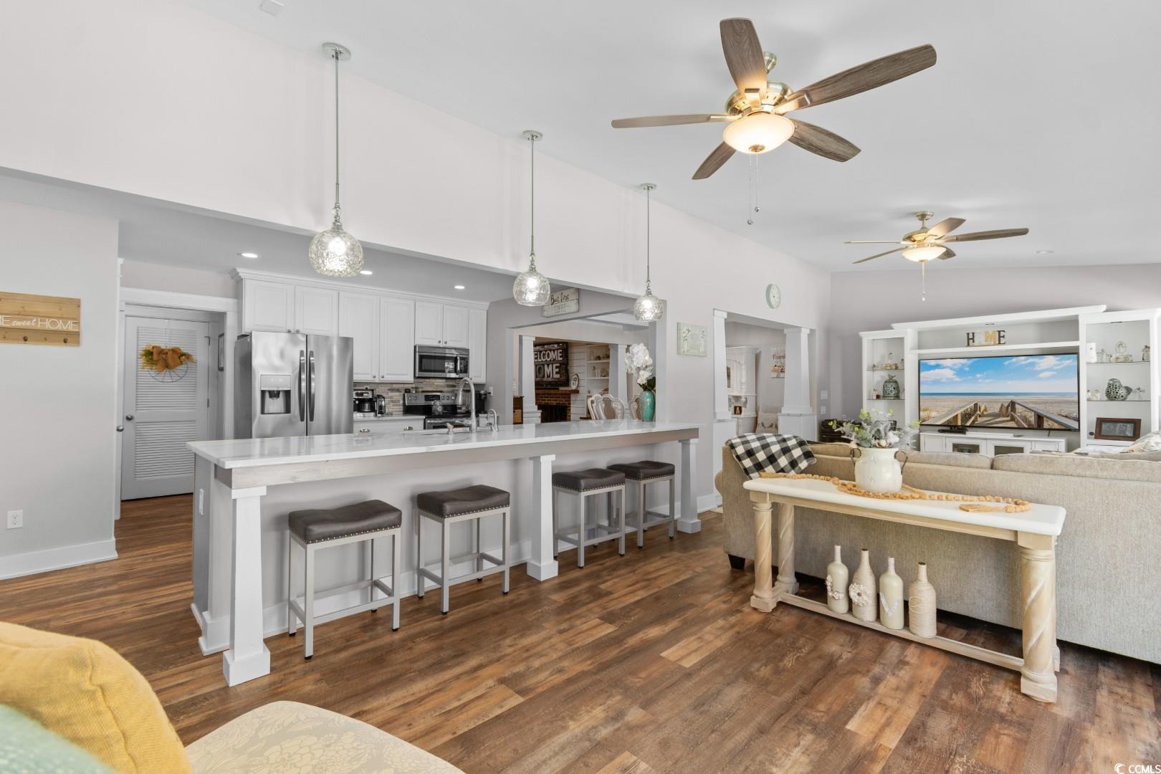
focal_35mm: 15
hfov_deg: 100.4
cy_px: 387
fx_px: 484
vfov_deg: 77.3
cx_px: 580
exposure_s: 1/10
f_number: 4.5
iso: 100
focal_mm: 10
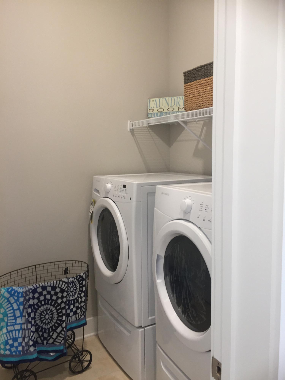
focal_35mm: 29
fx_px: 318
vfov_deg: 61.7
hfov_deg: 48.2
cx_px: 142
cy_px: 190
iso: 100
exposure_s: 1/30
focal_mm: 4.15
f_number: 2.2
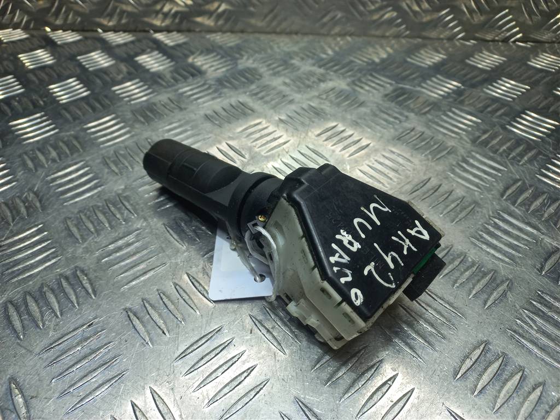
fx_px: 404
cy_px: 210
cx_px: 280
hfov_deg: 69.4
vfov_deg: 54.9
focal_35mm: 25
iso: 40
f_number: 1.8
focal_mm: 4.6
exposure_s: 1/100
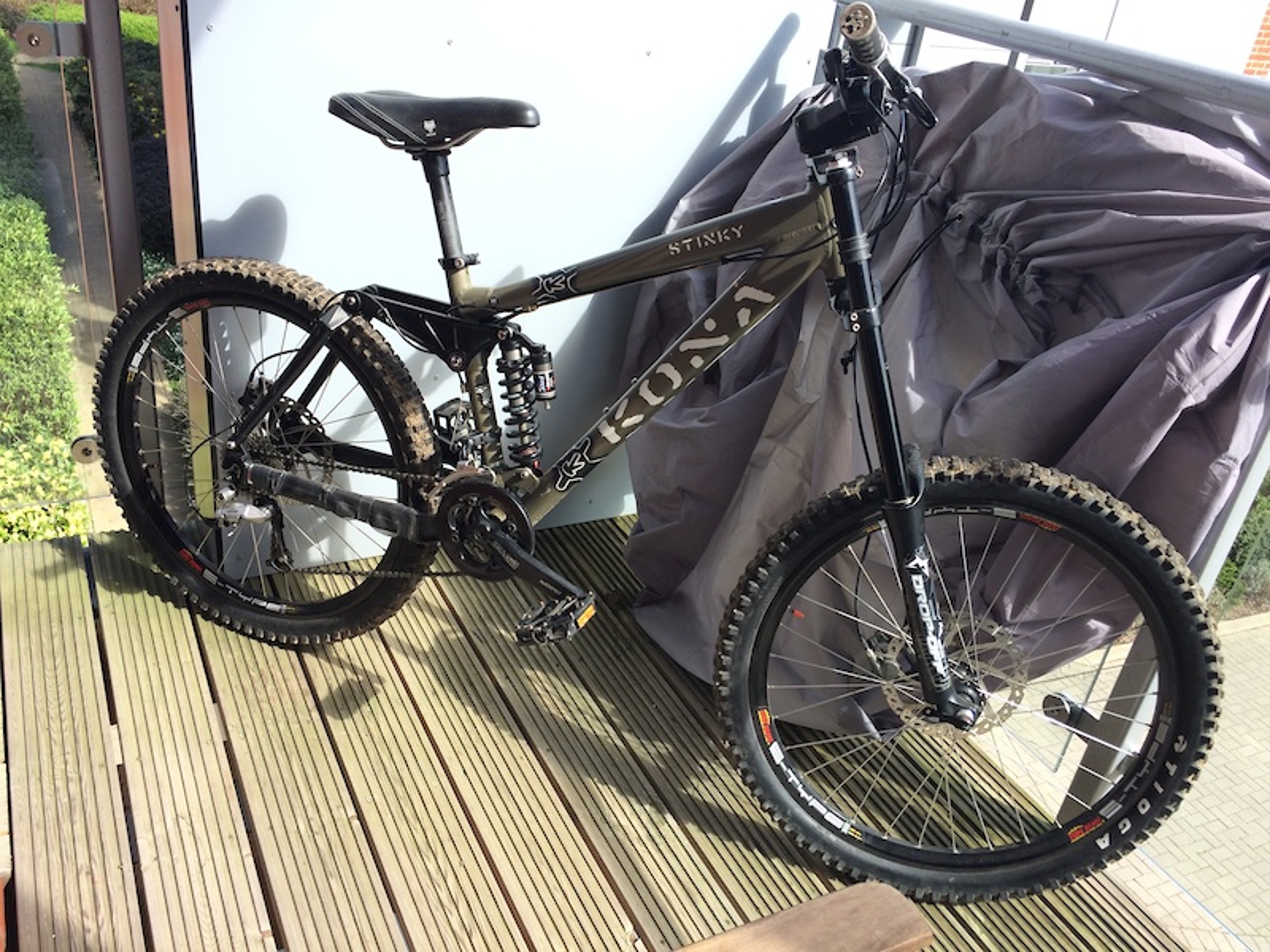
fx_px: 1064
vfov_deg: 48.2
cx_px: 635
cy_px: 476
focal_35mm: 29
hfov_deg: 61.7
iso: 32
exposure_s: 1/398
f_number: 2.2
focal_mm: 4.15
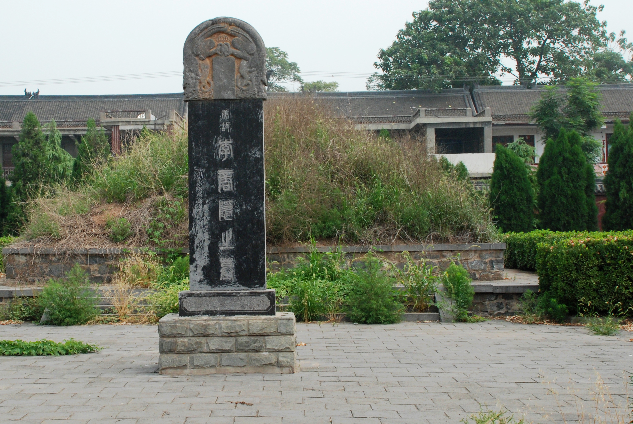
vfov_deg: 21.3
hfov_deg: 31.3
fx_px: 1127
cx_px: 246
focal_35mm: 64
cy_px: 192
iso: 400
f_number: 10
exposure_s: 1/400
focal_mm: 28
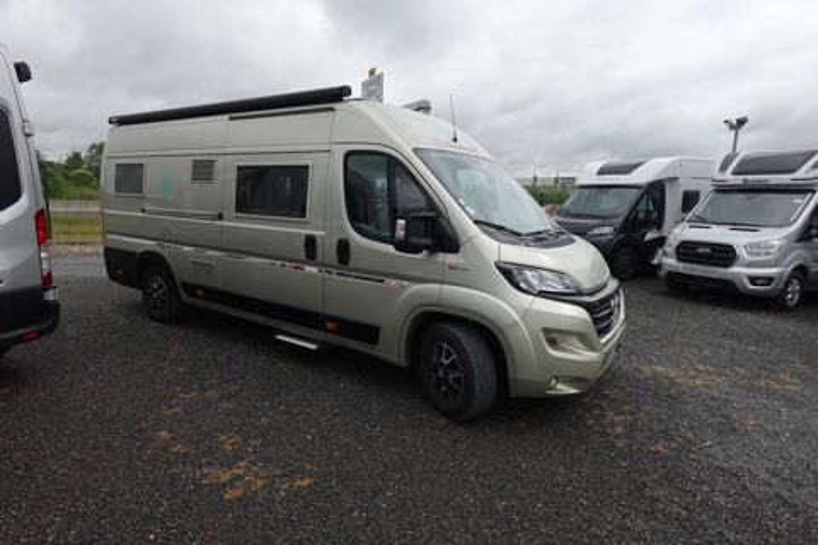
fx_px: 454
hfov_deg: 84.0
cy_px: 272
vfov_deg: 61.9
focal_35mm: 20
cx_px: 409
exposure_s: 1/3200
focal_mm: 7.6
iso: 125
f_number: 2
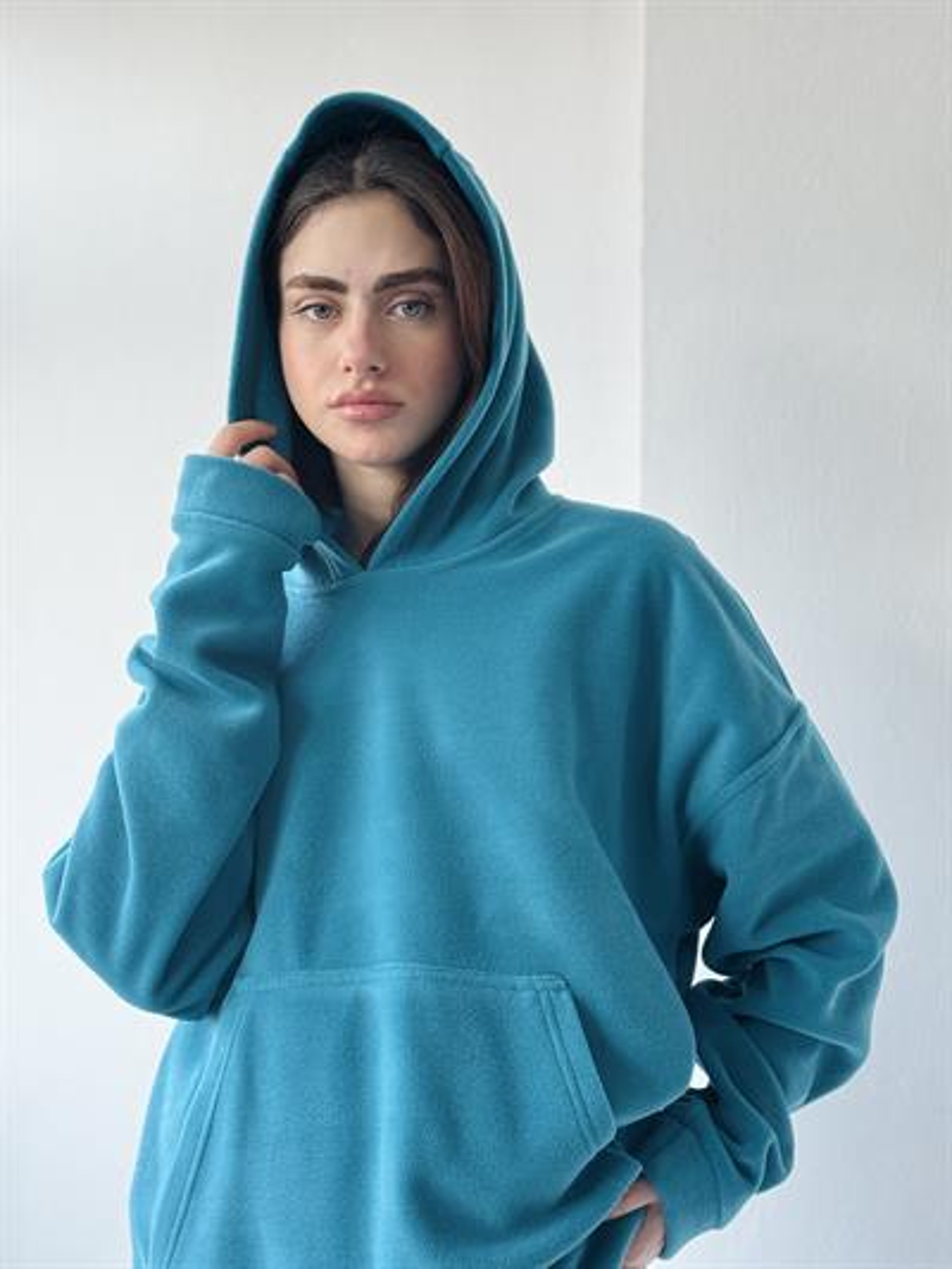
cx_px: 476
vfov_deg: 39.6
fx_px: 1759
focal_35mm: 48
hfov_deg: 30.3
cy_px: 634
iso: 80
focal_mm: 6.76
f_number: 1.78
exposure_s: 1/164
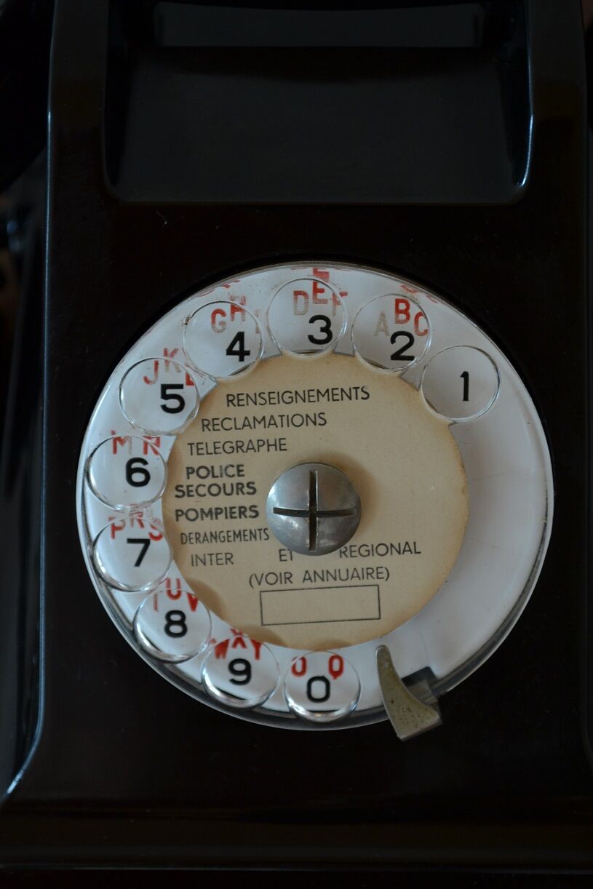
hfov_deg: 17.5
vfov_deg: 26.0
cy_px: 444
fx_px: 1927
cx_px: 296
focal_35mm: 78
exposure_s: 1/100
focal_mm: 52
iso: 400
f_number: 5.6
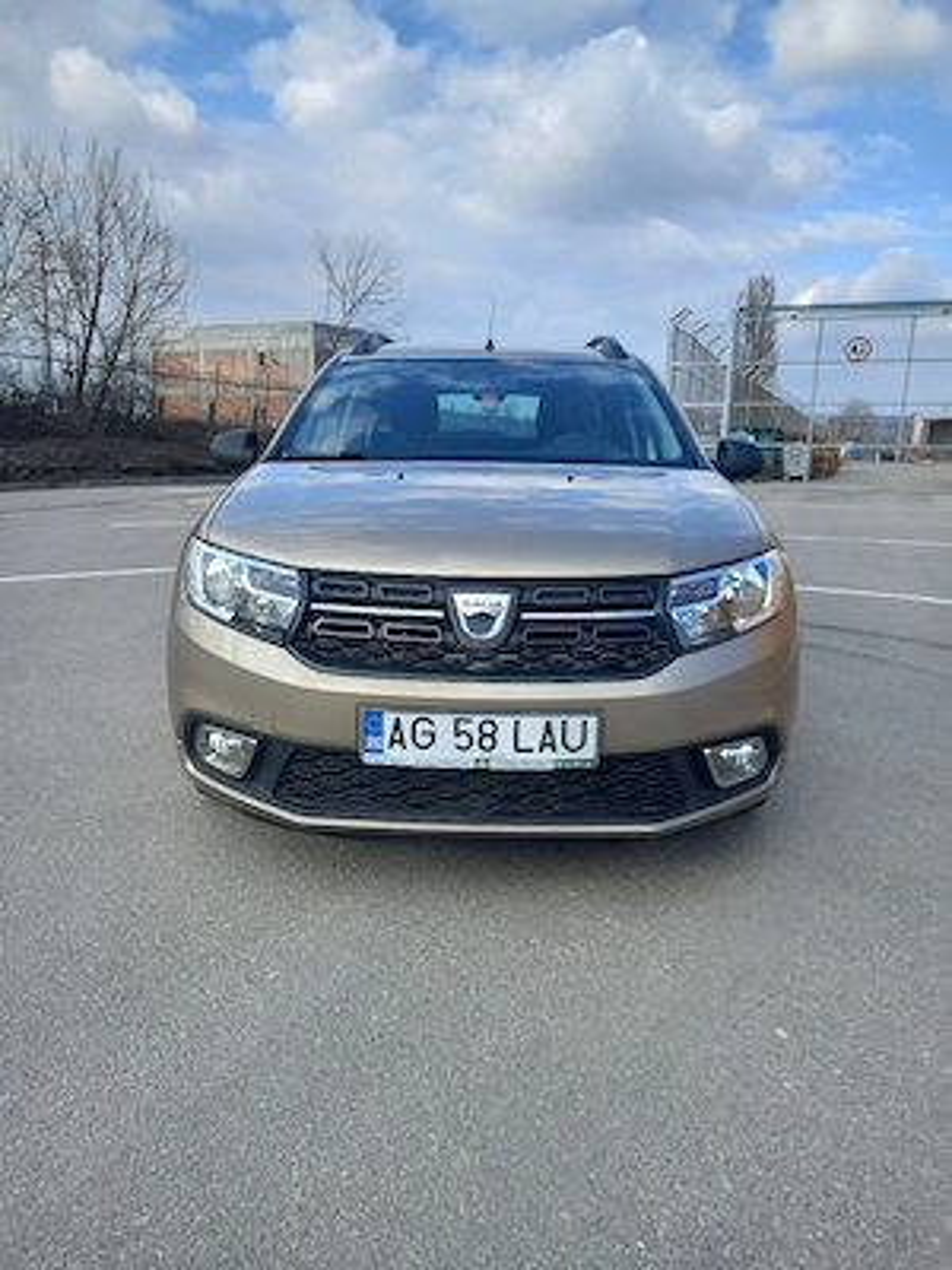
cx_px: 476
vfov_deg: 69.4
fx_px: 917
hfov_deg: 54.9
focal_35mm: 25
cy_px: 635
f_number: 2
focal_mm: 4.6
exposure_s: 1/357
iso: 25
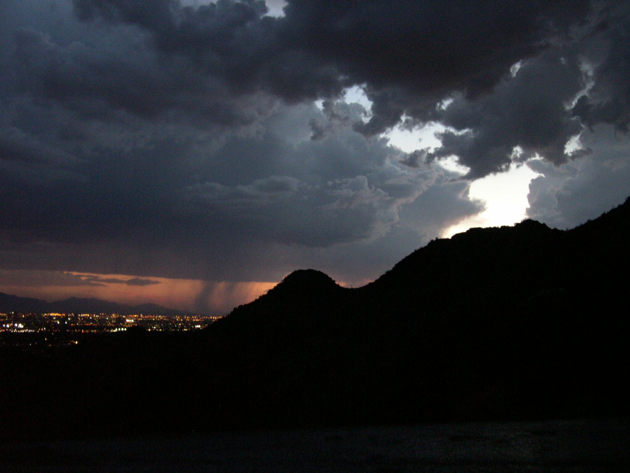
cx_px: 315
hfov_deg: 49.0
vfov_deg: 37.7
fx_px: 692
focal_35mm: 38
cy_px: 236
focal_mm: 8
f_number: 2.8
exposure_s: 1/14.4
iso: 400
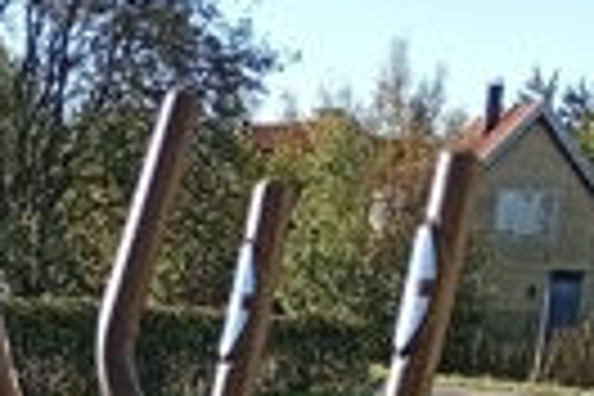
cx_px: -58
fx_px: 2112
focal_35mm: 128
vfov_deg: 8.3
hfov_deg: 15.6
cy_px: 1346
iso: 50
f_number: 1.8
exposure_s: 1/286
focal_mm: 3.98
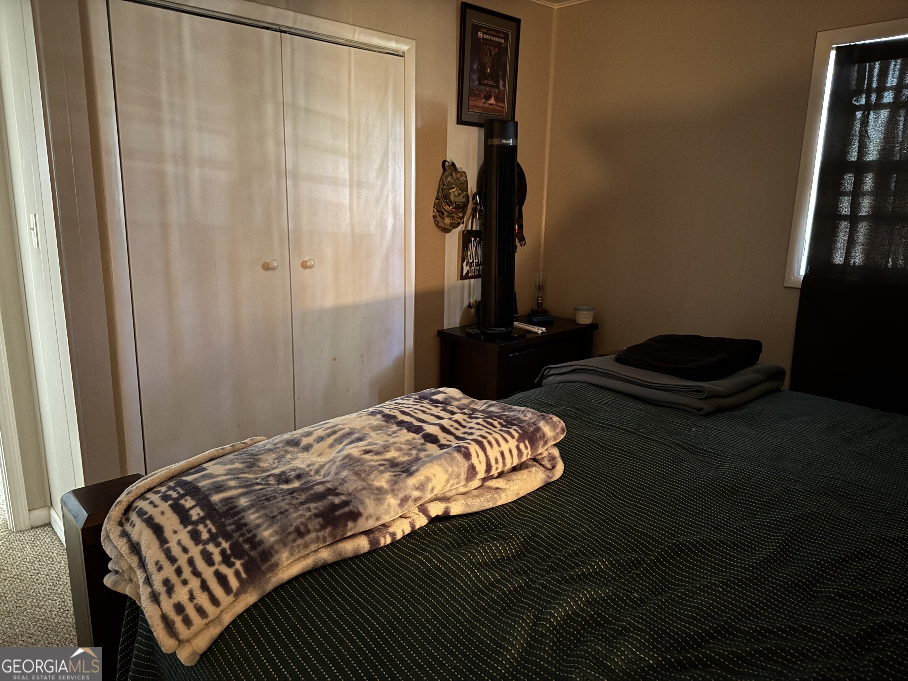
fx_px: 630
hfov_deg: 71.6
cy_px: 340
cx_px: 454
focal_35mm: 24
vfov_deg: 56.8
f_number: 1.78
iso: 1000
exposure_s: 1/9
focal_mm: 6.76
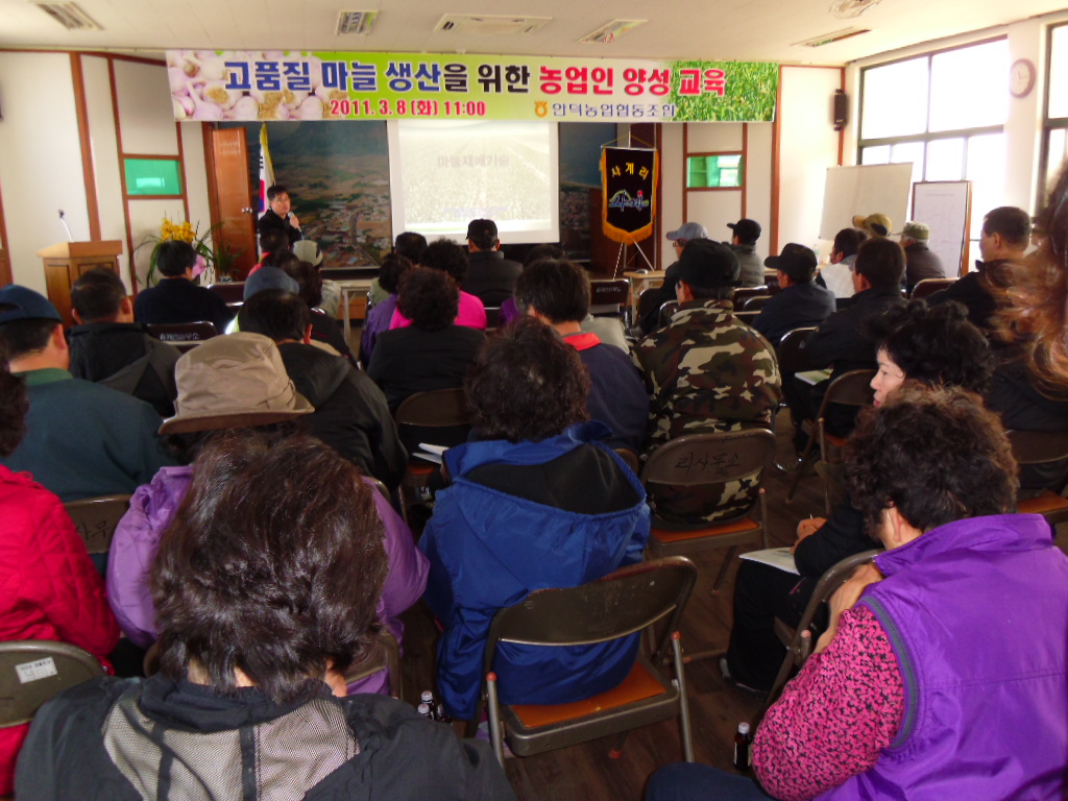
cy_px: 400
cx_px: 534
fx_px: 956
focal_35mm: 31
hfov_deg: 58.4
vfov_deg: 45.4
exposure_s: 1/45
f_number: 3.3
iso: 100
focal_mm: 5.6
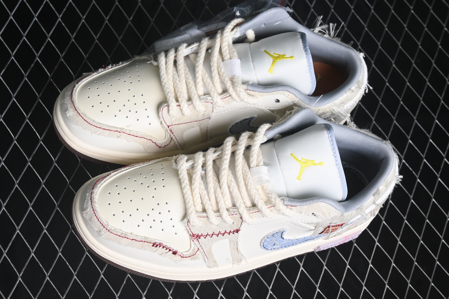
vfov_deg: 18.2
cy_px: 150
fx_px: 935
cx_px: 224
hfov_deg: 27.0
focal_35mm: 75
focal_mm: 50
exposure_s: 1/80
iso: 160
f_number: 7.1
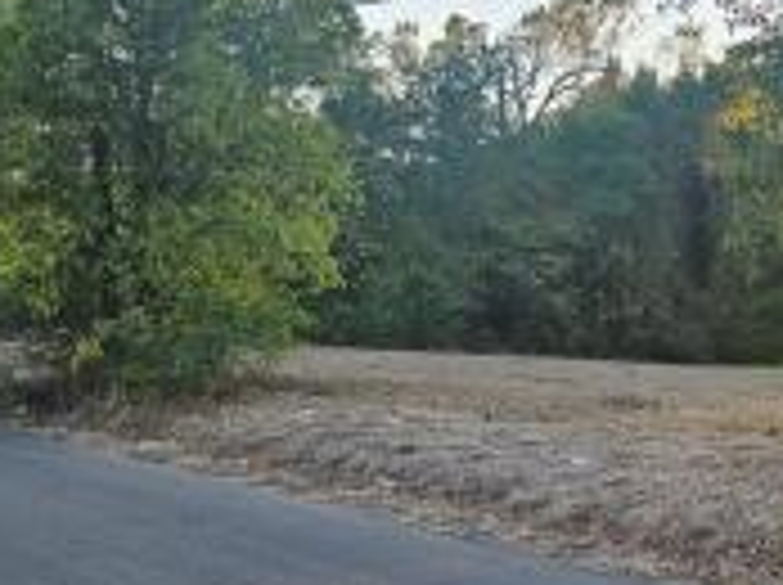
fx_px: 1197
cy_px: 387
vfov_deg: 27.3
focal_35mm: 53
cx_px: 716
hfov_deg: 34.1
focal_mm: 5.4
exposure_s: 1/183
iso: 25
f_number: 1.8
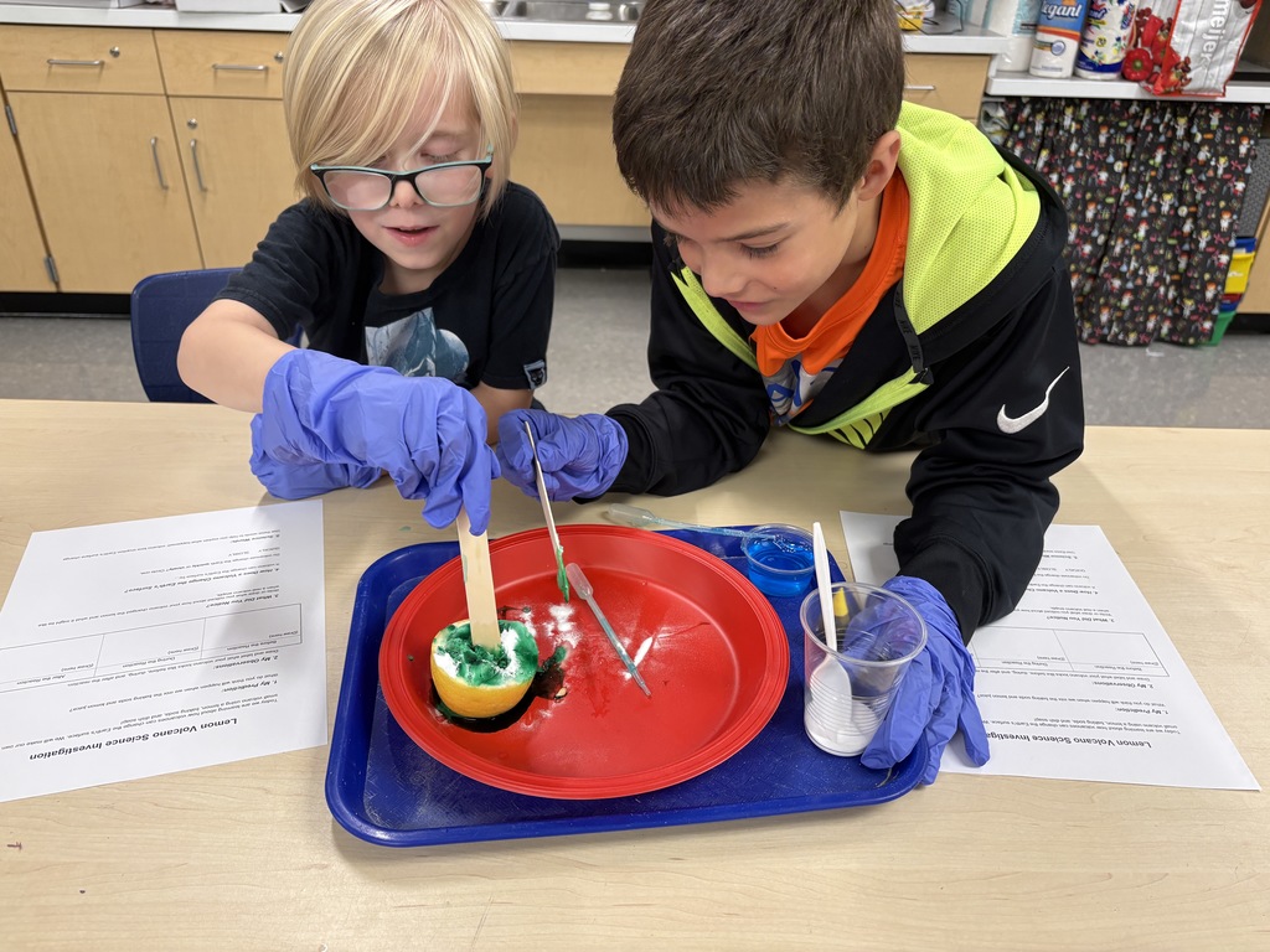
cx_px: 635
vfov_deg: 53.1
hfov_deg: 67.3
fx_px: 954
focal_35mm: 26
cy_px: 476
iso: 125
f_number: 1.6
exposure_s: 1/67
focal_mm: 5.96
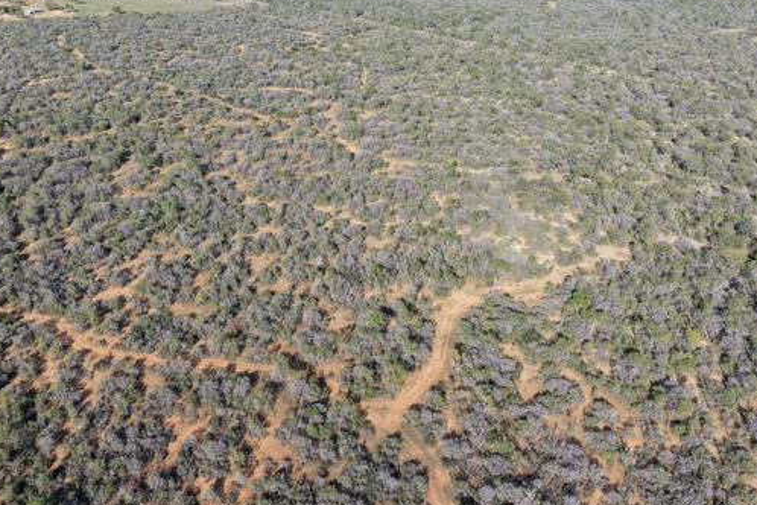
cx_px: 293
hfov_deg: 52.7
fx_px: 757
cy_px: 217
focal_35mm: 36
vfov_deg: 36.8
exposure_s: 1/1000
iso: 125
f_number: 2.8
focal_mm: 14.45
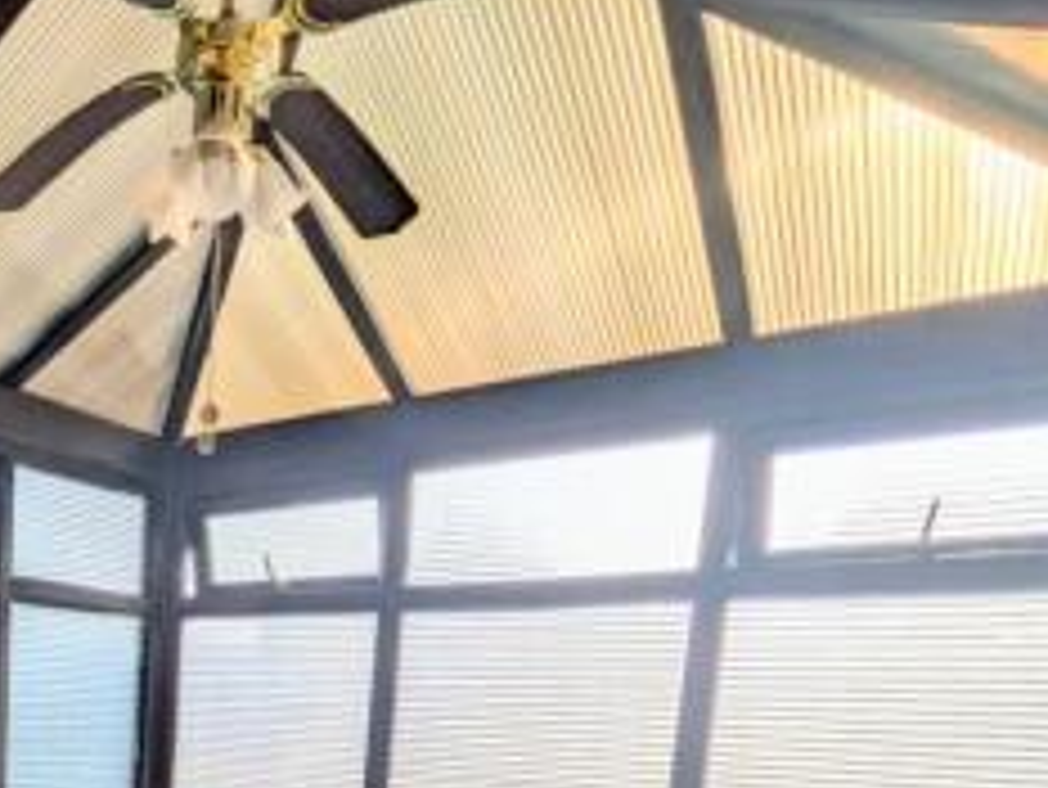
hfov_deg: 46.4
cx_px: 67
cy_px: 862
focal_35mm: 35
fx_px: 1060
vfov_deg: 35.1
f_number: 2.2
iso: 37
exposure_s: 1/3012
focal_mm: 1.83
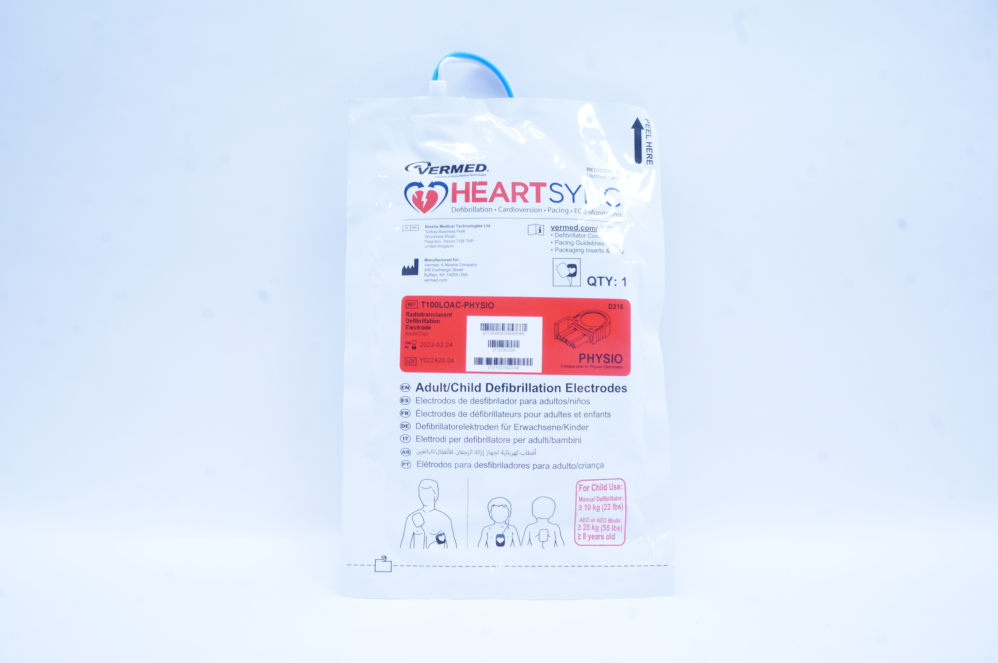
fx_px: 748
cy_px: 332
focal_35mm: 27
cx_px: 499
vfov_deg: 47.8
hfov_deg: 67.4
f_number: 14
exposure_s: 1/10
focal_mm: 18
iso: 400
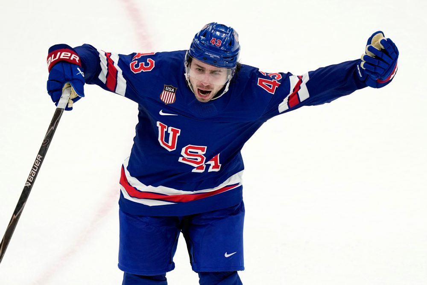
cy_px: 142
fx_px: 4747
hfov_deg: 5.2
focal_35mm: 400
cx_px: 214
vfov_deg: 3.4
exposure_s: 1/2500
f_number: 3.2
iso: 2000
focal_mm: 400
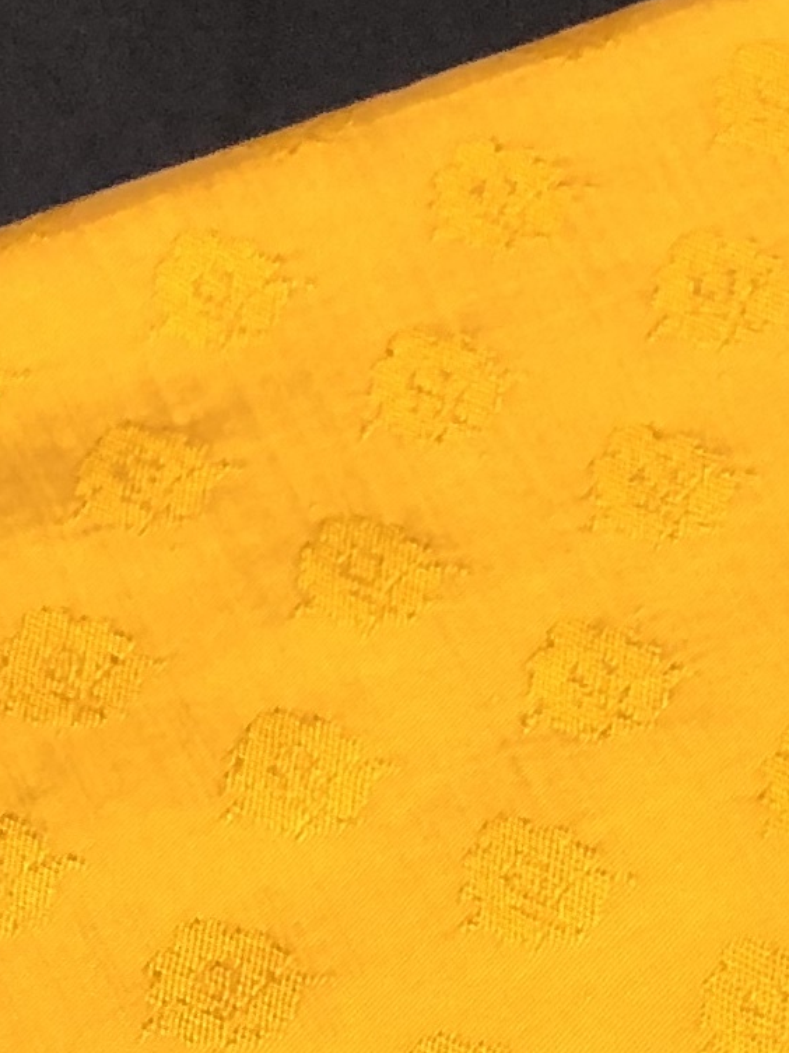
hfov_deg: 9.4
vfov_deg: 11.8
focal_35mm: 150
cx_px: 1484
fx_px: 4562
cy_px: 2071
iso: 40
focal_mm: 4
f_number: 1.8
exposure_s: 1/17
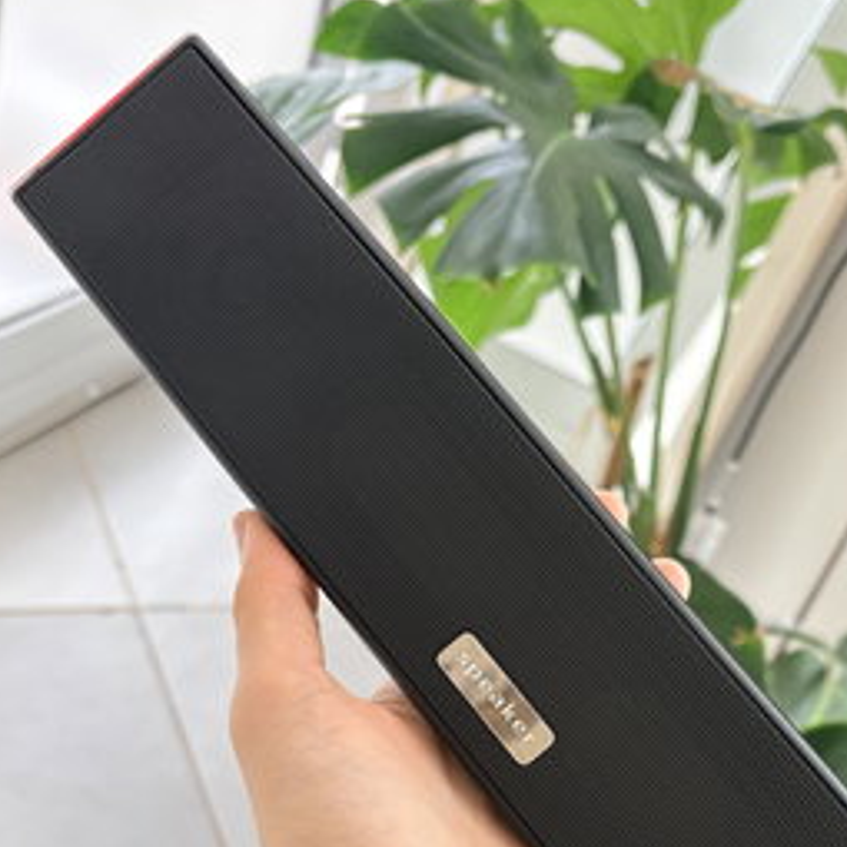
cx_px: 585
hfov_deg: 34.9
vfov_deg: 33.8
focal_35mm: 48
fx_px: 1329
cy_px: 732
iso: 125
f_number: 1.6
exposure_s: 1/84
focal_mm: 5.96
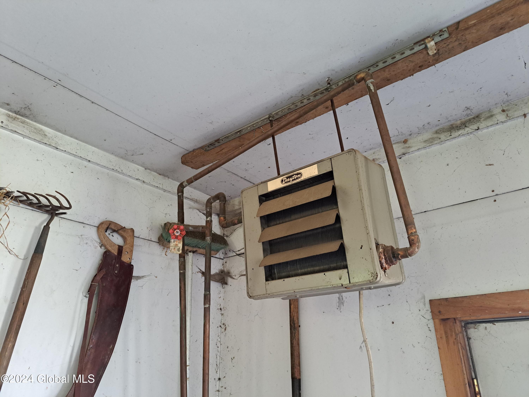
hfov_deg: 71.6
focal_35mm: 24
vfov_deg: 56.8
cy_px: 198
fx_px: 367
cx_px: 264
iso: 250
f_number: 1.8
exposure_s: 1/60
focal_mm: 5.23
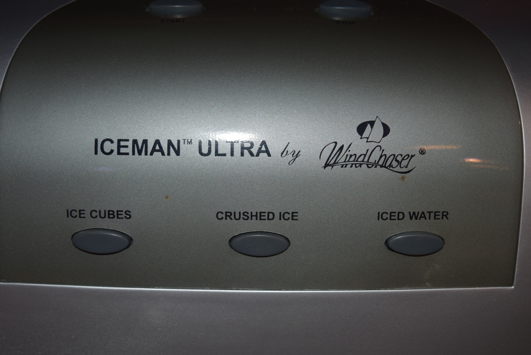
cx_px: 266
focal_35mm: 57
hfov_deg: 35.0
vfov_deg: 23.8
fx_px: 841
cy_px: 178
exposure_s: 1/30
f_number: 4.8
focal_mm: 38
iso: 250
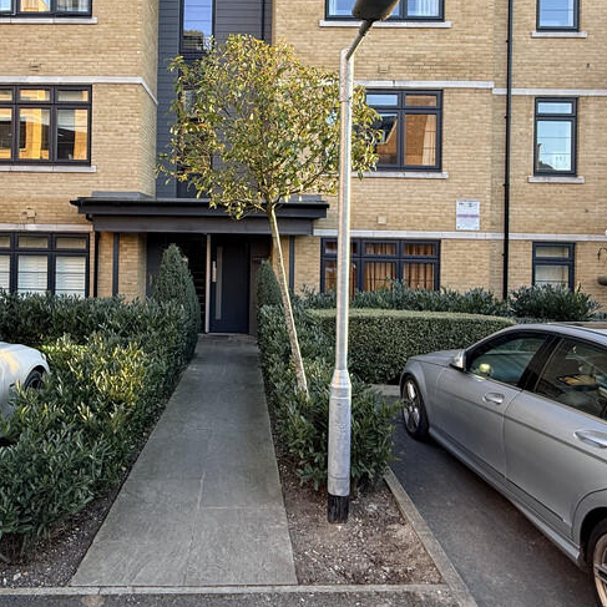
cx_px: 237
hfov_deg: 60.3
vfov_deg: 60.3
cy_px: 233
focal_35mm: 26
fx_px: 516
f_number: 2.2
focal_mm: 2.22
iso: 100
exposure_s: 1/99
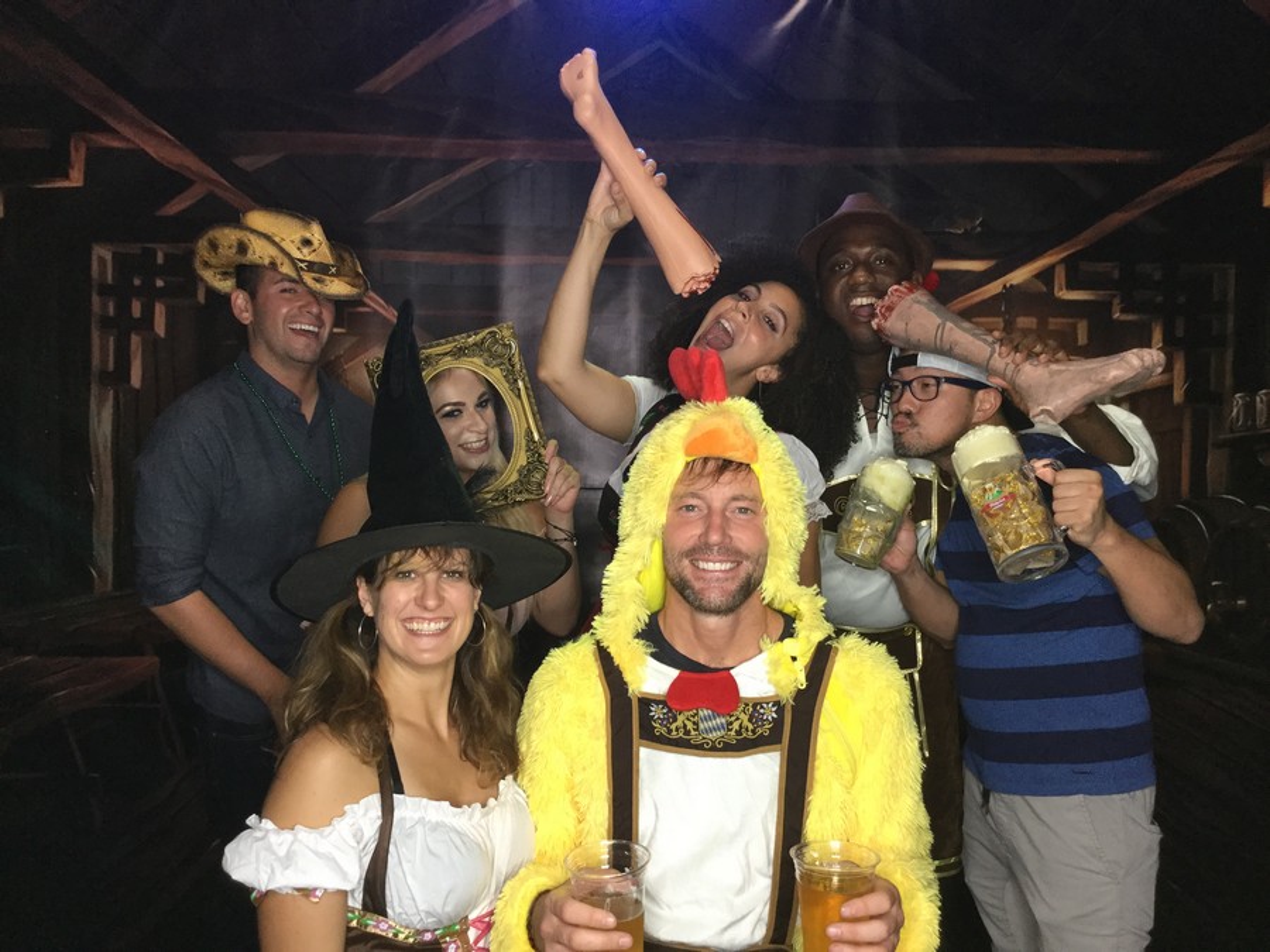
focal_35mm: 31
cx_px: 635
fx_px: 1137
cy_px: 476
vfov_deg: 45.4
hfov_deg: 58.4
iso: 80
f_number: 2.4
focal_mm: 3.3
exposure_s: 1/30
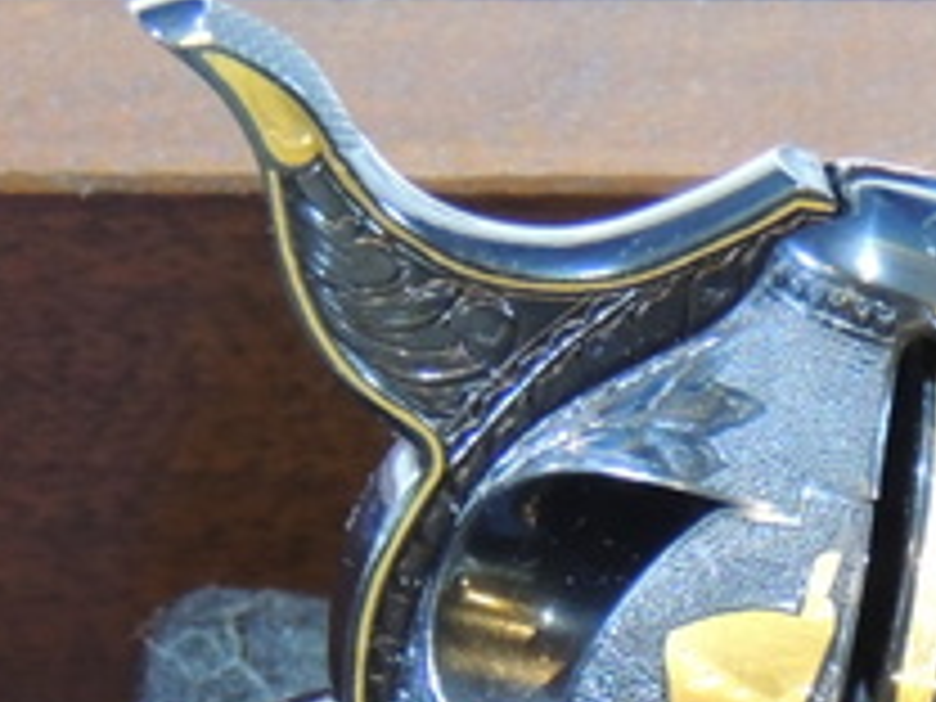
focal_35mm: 562
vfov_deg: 2.6
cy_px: 862
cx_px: 1109
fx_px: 15196
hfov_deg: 3.5
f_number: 4.6
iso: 800
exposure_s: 1/20
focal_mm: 33
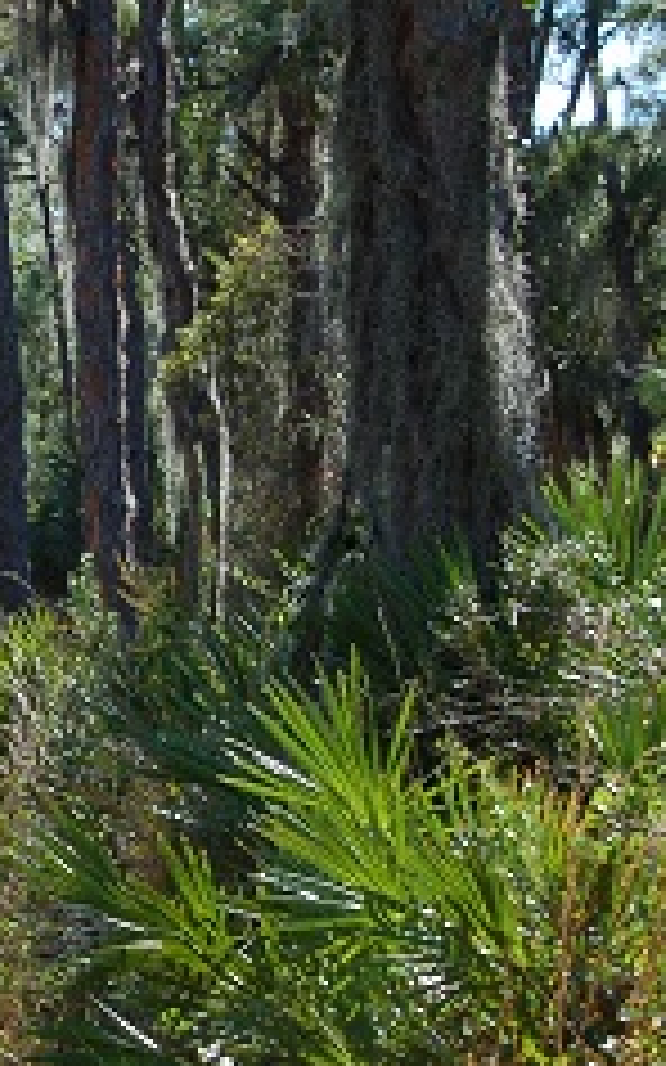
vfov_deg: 9.3
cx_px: -306
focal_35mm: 226
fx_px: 6578
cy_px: 578
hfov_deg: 5.7
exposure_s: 1/200
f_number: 7.1
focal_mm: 55
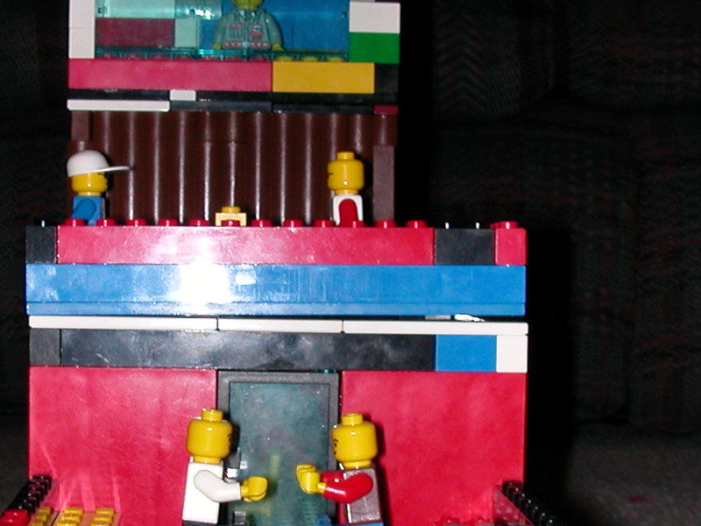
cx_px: 306
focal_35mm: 74
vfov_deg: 19.8
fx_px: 1499
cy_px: 363
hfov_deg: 26.3
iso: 100
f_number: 4.5
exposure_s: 1/59.9
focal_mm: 5.6
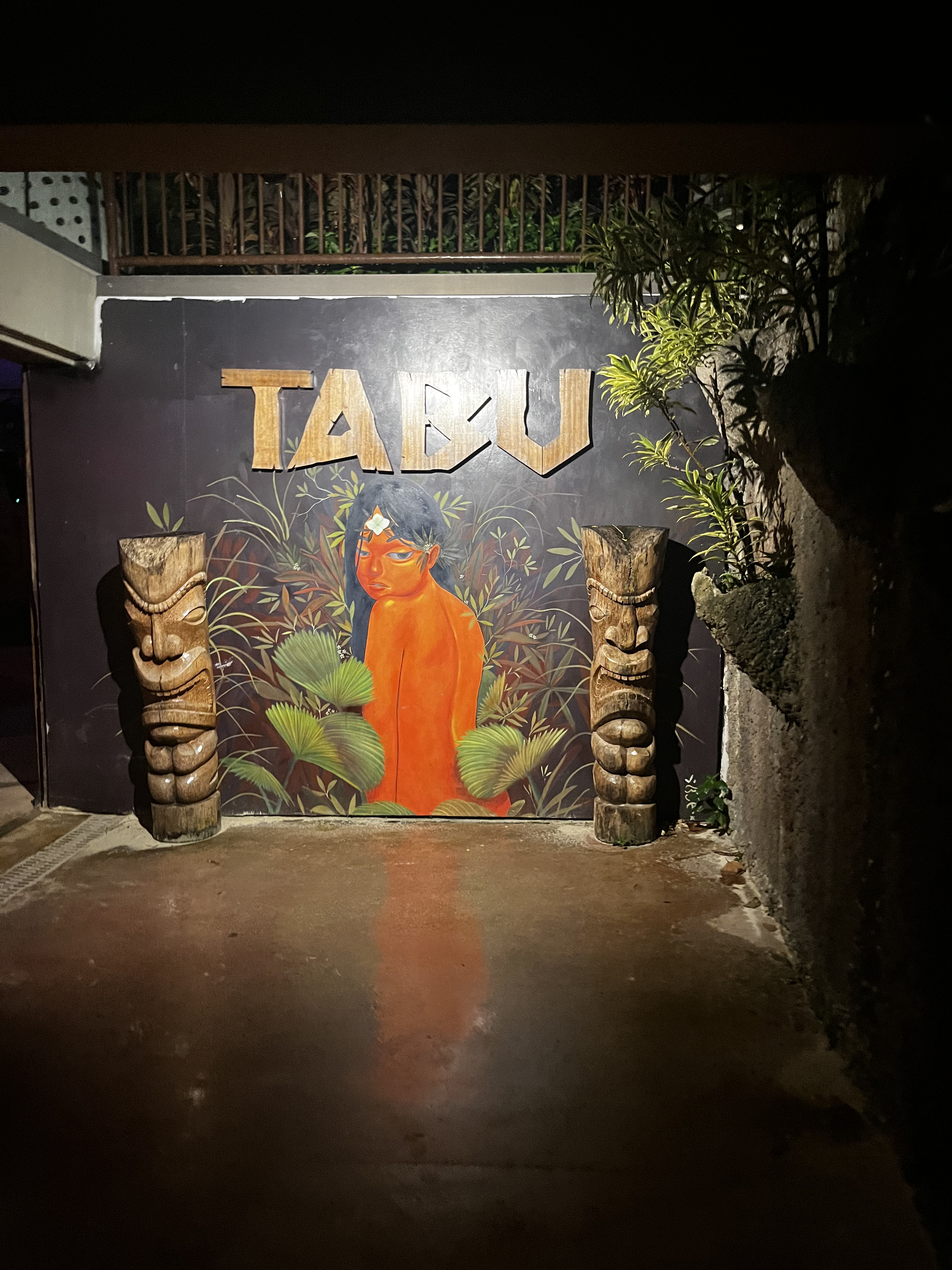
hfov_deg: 53.1
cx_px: 476
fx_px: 953
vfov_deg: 67.3
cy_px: 635
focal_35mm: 26
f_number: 1.6
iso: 500
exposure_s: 1/40
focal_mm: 5.1
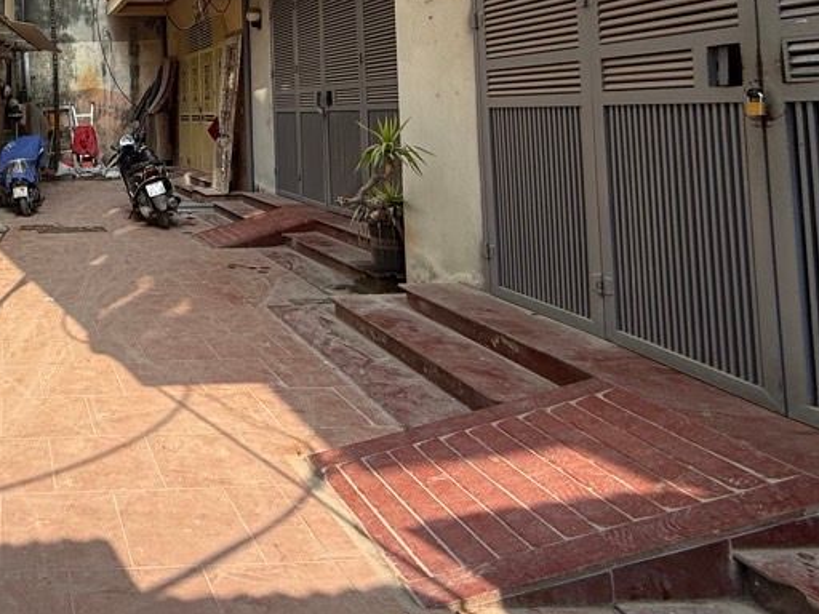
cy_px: 91
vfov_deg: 46.1
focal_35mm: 28
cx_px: 26
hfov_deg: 52.4
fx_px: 662
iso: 50
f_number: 2.2
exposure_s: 1/531
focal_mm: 2.22
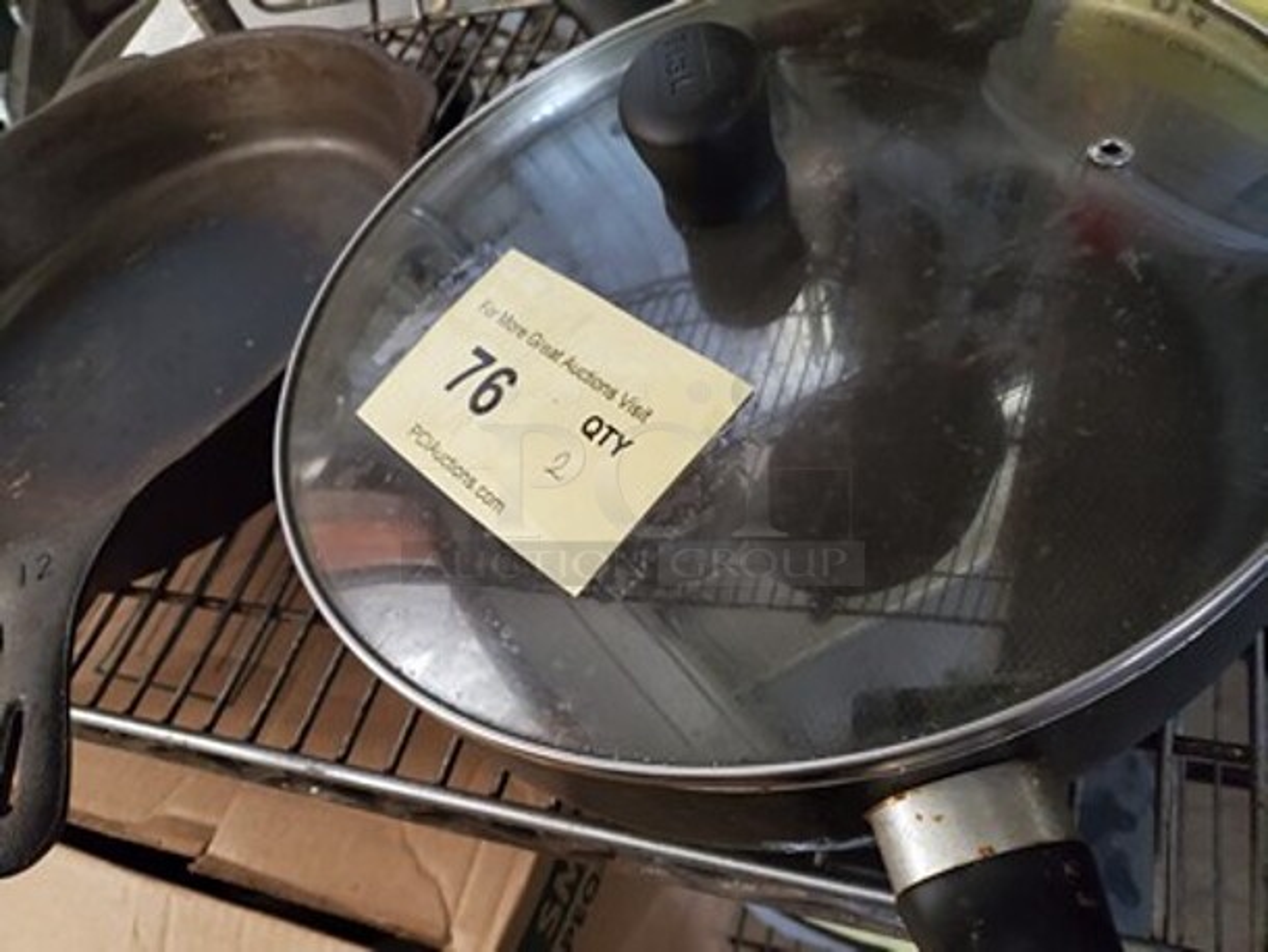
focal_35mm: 26
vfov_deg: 53.1
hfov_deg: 67.3
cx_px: 634
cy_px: 476
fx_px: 953
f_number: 1.5
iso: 800
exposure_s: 1/50
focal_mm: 4.3
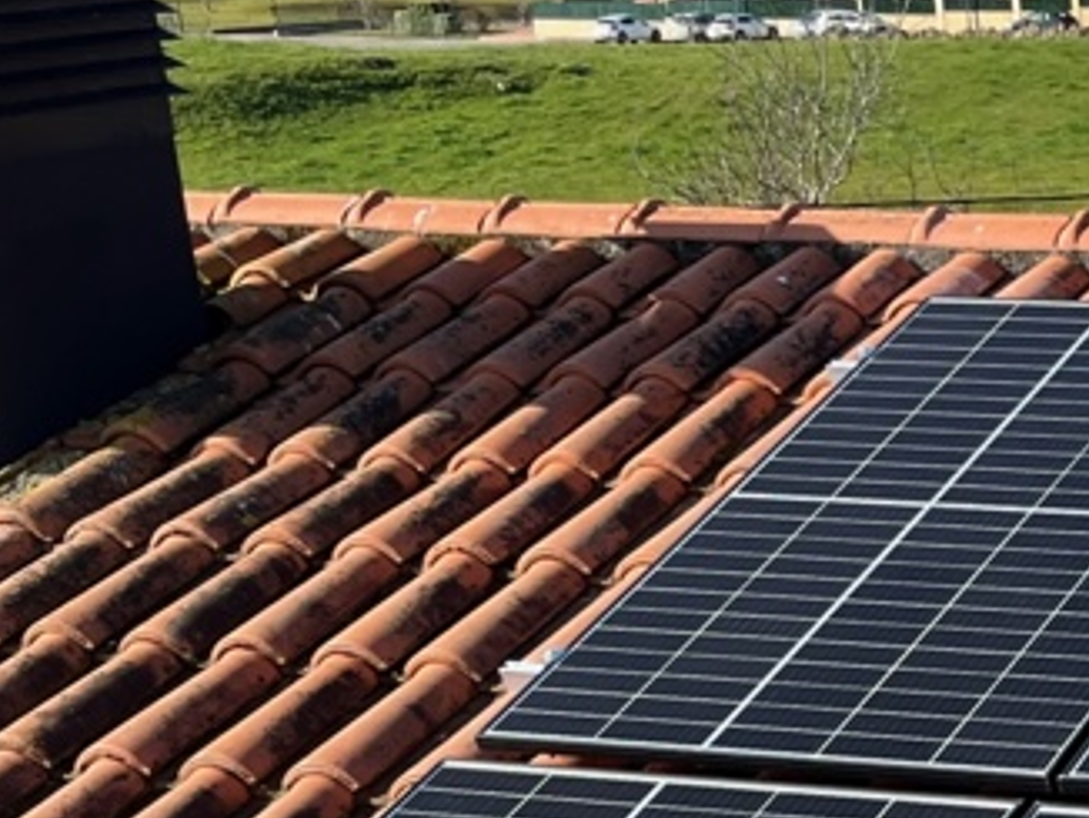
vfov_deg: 14.1
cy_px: 952
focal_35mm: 102
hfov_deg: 17.2
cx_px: 1690
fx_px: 3211
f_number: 1.6
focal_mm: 5.1
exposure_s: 1/1252
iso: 50
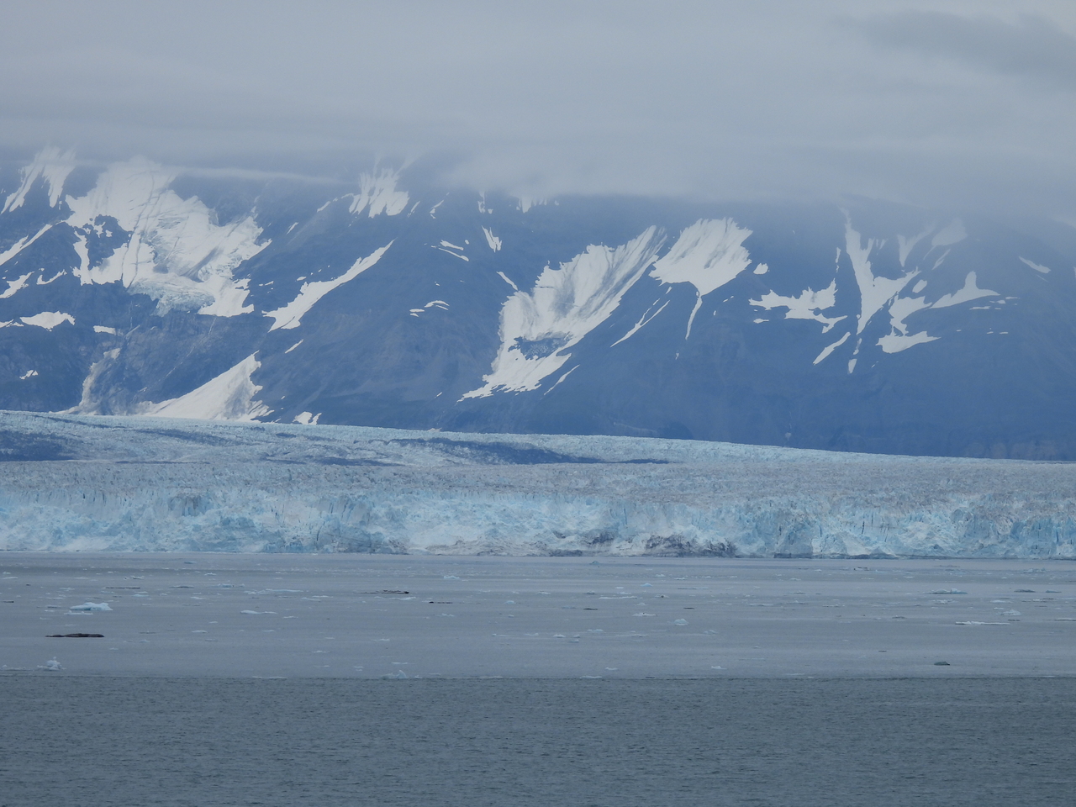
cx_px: 538
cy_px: 404
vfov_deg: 6.8
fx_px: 6838
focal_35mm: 220
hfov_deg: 9.0
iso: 100
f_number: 4.5
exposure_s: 1/640
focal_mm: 39.3
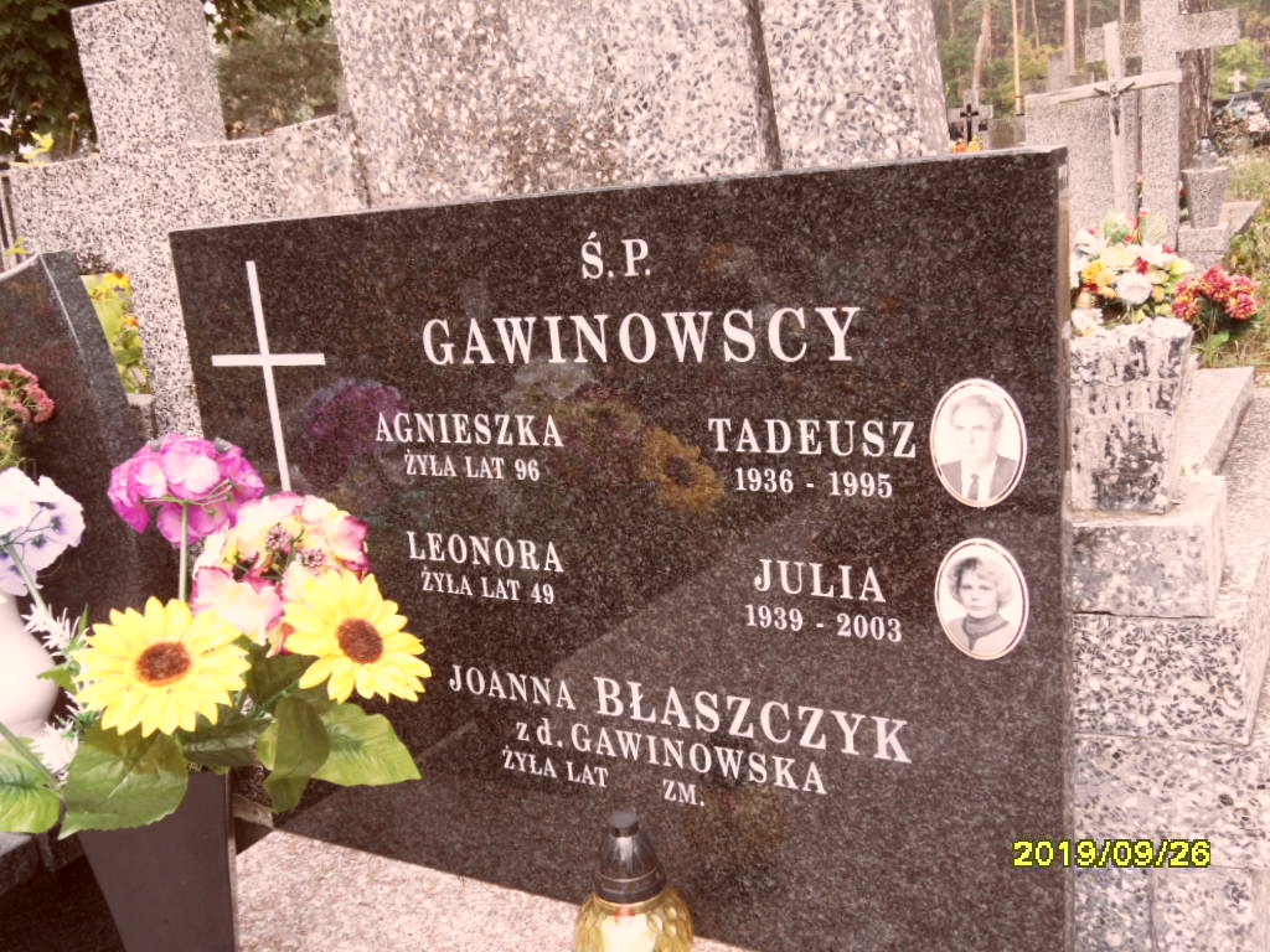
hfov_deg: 56.8
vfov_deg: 44.2
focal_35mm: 32
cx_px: 635
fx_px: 1174
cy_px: 476
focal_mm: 5.3
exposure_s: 1/30
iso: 100
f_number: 3.4
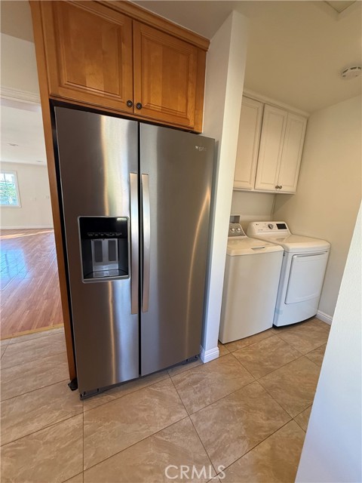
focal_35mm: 14
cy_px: 242
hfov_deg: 85.7
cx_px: 181
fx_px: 195
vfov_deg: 102.1
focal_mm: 2.22
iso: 250
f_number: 2.2
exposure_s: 1/120
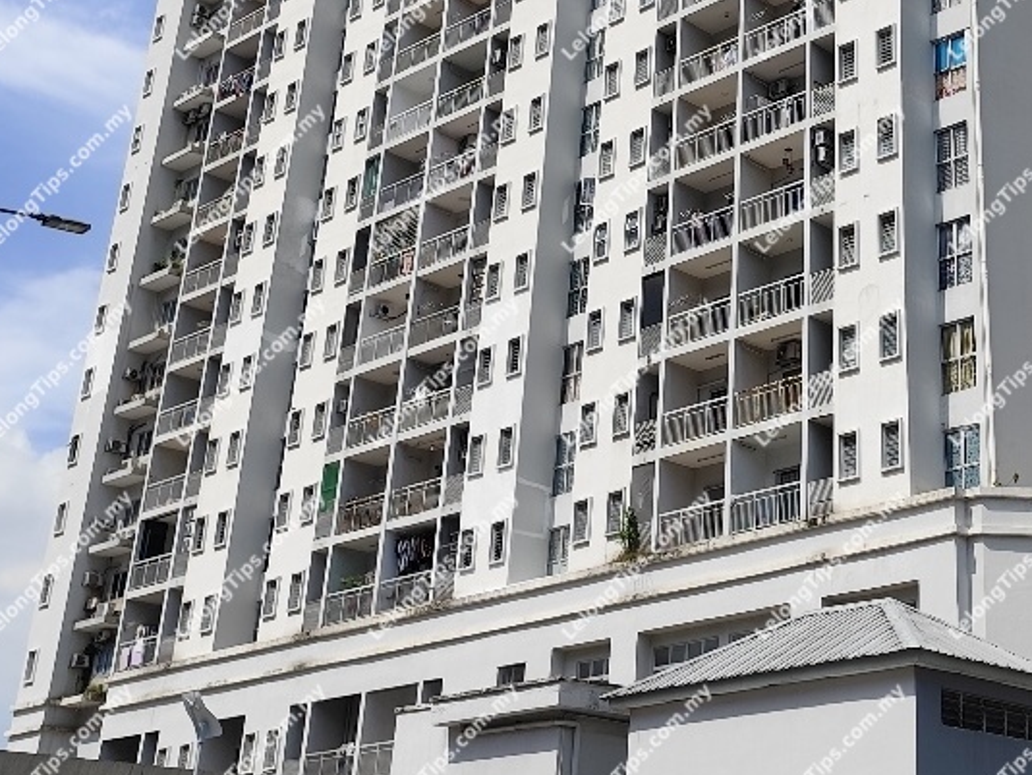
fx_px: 1640
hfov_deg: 34.0
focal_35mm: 55
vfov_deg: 25.5
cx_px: 807
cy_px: 41
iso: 50
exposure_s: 1/954
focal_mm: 6.14
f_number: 1.65
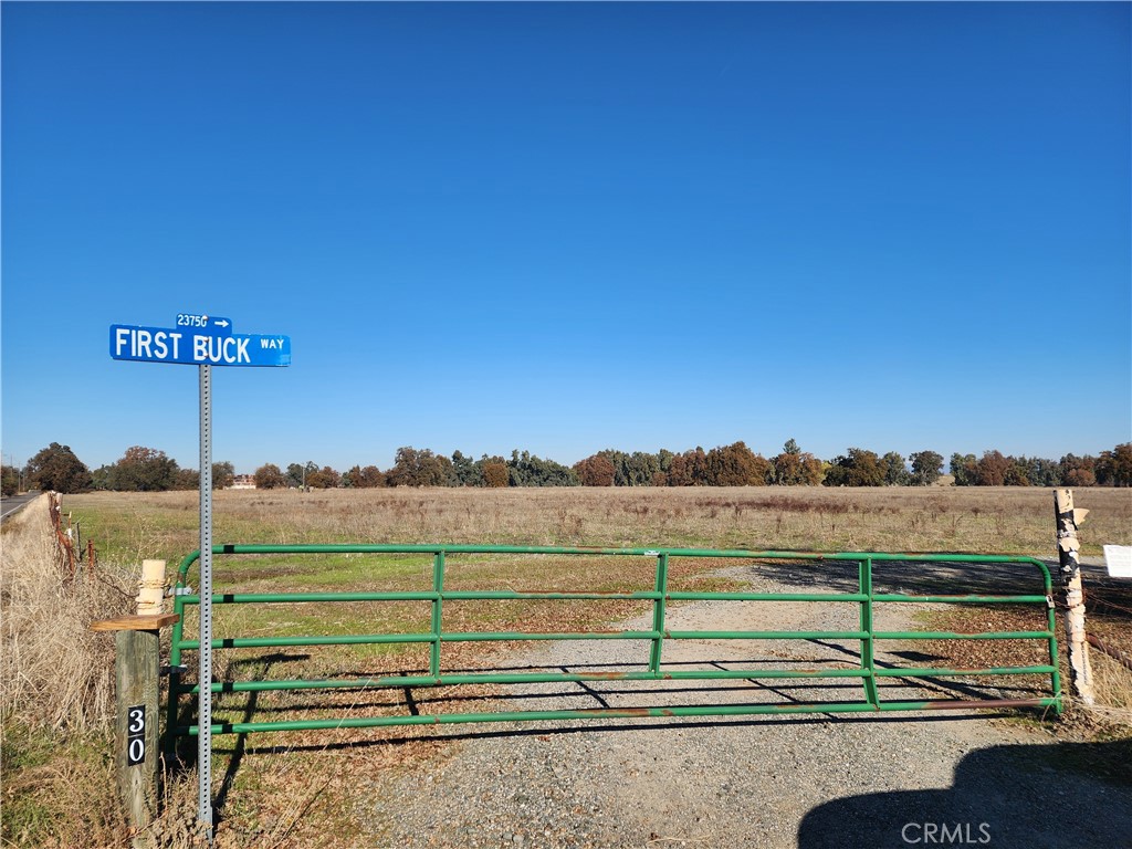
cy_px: 424
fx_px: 752
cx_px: 566
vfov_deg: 58.9
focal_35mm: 23
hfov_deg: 73.9
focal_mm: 6.4
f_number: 1.8
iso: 12
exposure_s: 1/1380
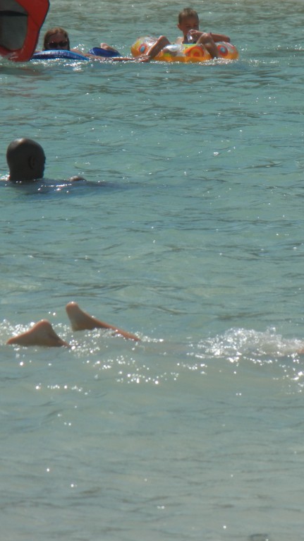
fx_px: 6261
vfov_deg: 4.9
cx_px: 259
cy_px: 270
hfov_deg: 2.8
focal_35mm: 437
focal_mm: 54
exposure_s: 1/369
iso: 160
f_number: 11.2
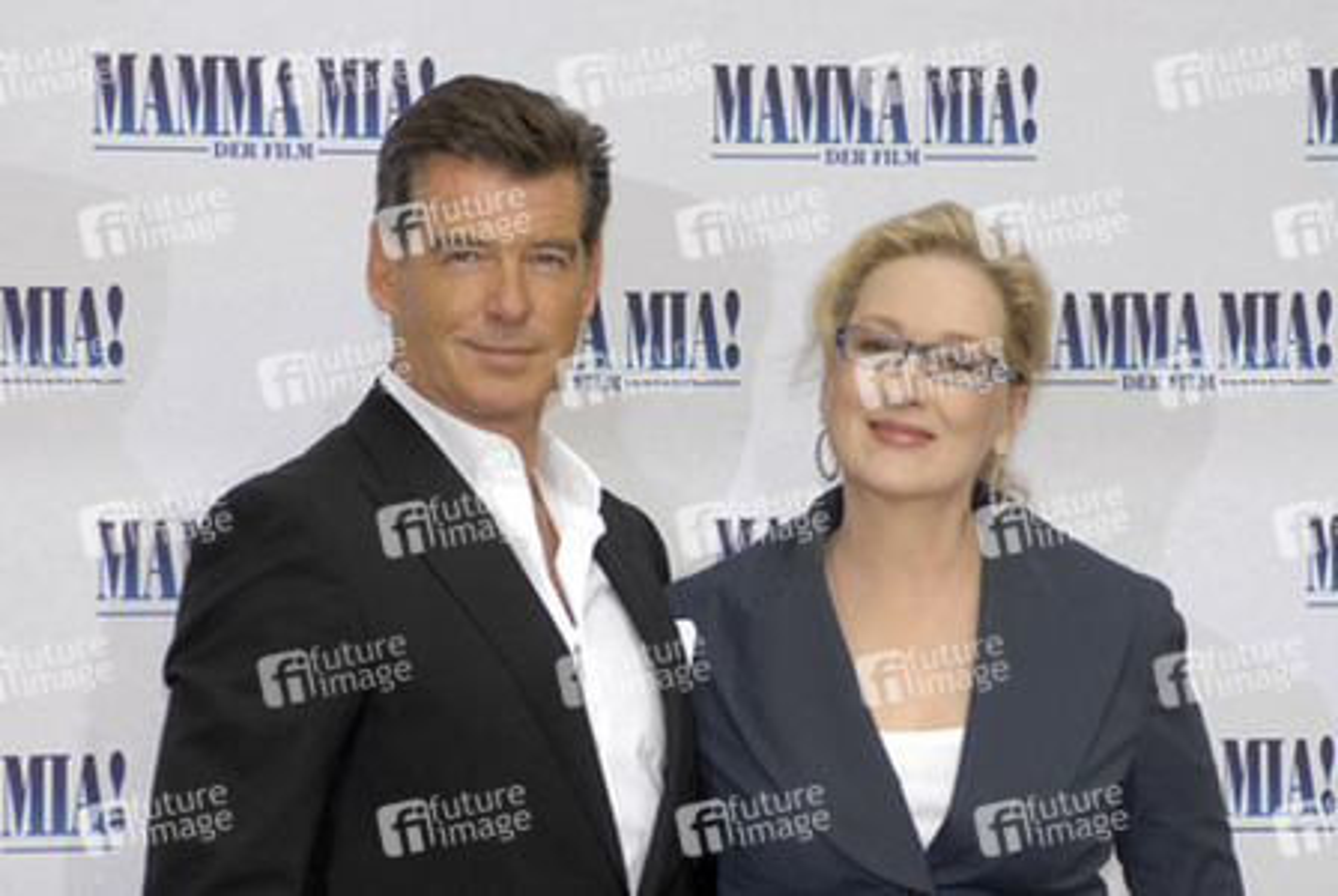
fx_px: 7257
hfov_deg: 10.5
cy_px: 448
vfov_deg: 7.1
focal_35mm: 195
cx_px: 669
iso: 640
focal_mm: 130
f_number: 5.6
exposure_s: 1/125
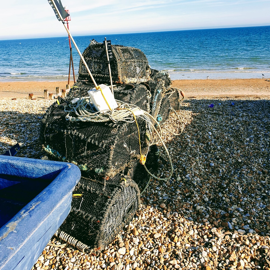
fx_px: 274
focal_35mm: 31
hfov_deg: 52.5
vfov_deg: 52.2
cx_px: 135
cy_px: 107
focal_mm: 4.3
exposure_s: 1/986
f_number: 2.4
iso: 50
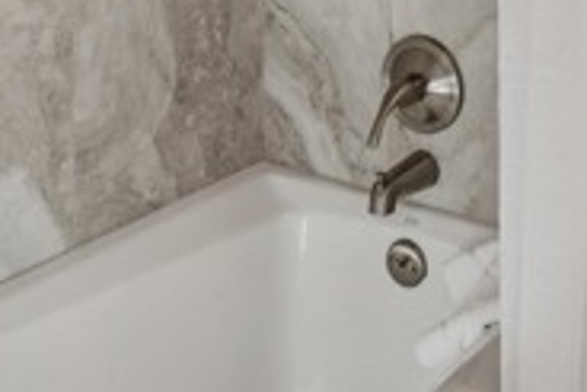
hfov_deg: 28.6
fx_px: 1122
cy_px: -284
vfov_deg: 16.9
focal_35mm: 69
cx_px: 485
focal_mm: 19.8
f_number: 13
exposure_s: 1/4
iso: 100
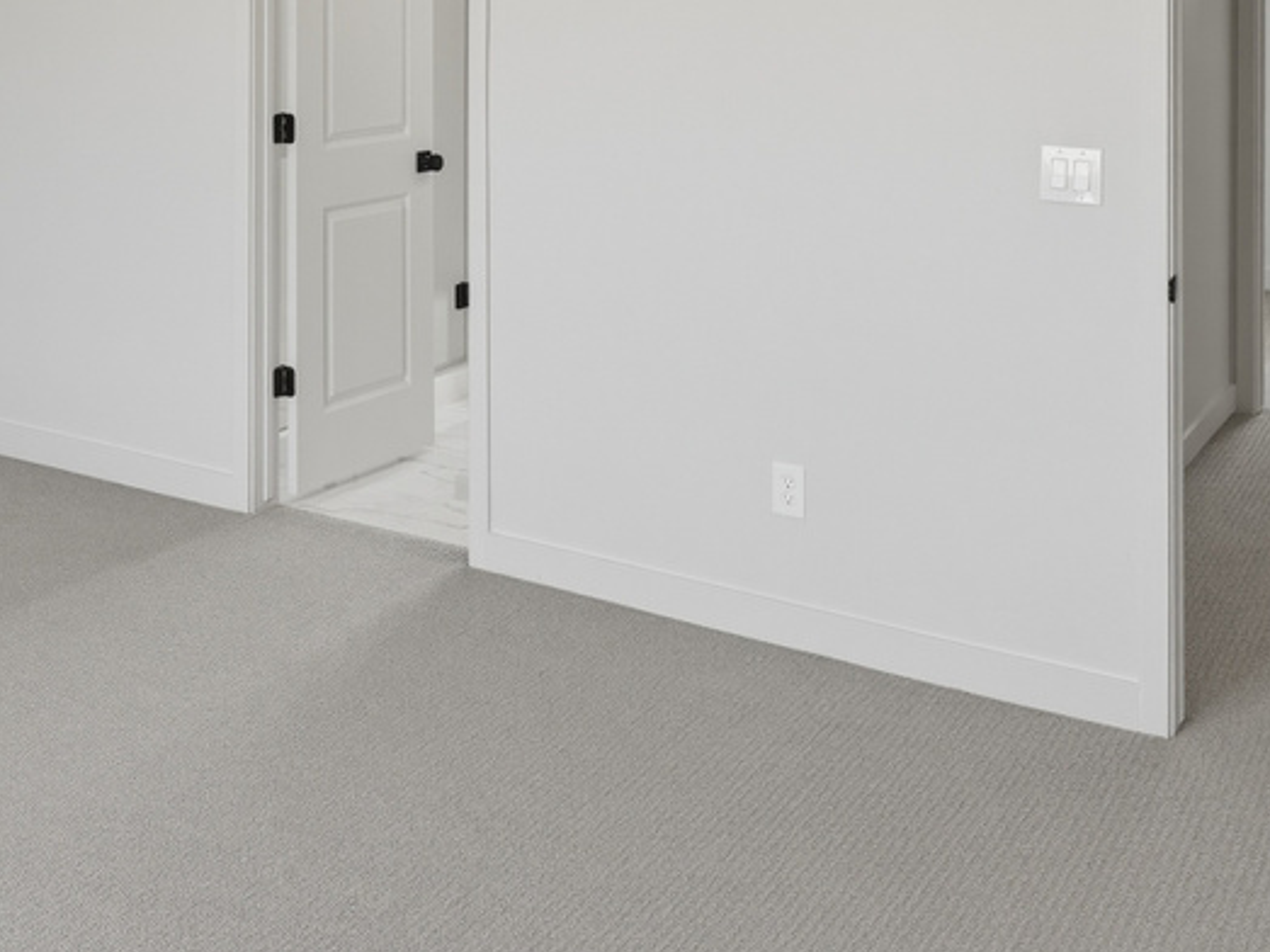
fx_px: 1724
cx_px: 330
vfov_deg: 29.7
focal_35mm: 47
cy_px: 109
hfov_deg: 39.4
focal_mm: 6.8
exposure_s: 1/333
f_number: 1.8
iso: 100
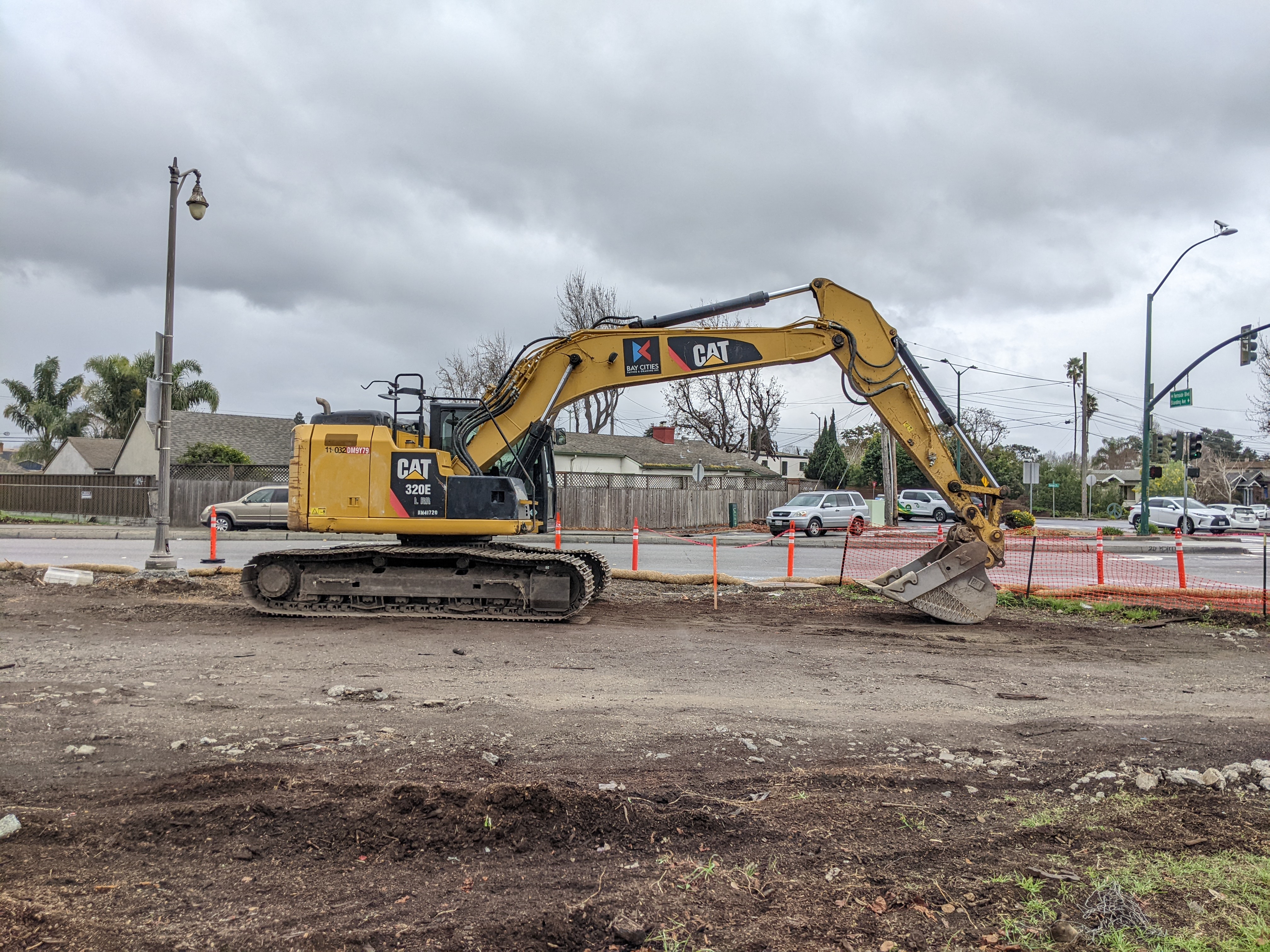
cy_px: 476
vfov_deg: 51.4
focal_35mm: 27
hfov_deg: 65.3
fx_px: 991
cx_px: 635
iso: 44
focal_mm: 4.44
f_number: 1.8
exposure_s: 1/1304
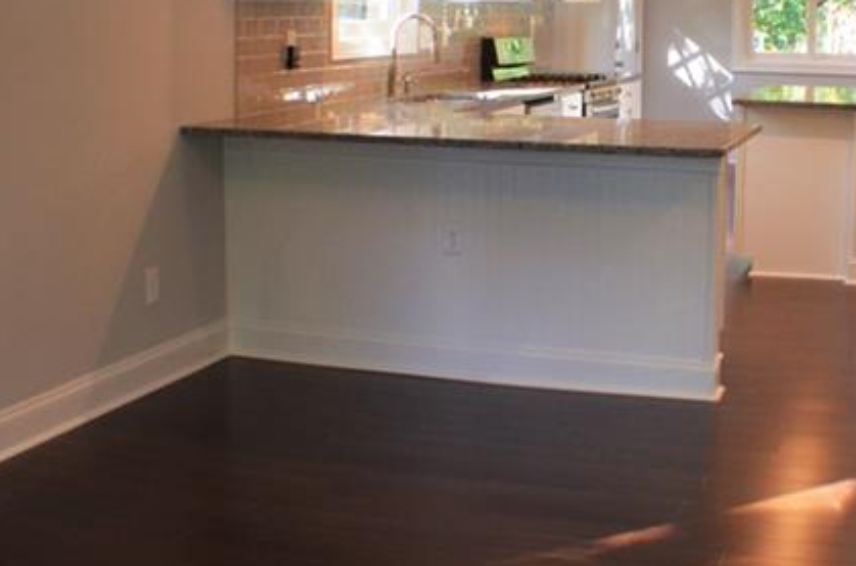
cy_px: 124
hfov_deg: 23.0
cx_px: 617
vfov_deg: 15.4
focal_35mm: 88
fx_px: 2087
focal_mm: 24
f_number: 4
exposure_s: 1/50
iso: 800
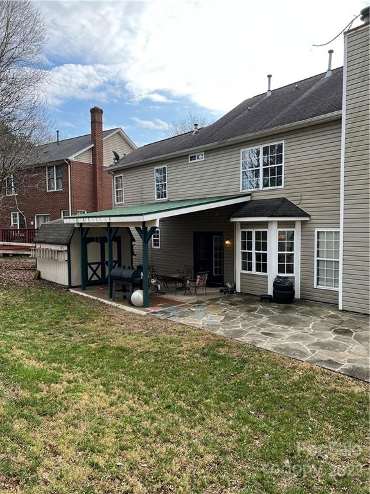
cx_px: 185
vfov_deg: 67.3
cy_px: 247
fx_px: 371
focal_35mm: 26
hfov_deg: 53.1
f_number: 1.5
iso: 50
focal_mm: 5.7
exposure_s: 1/1135
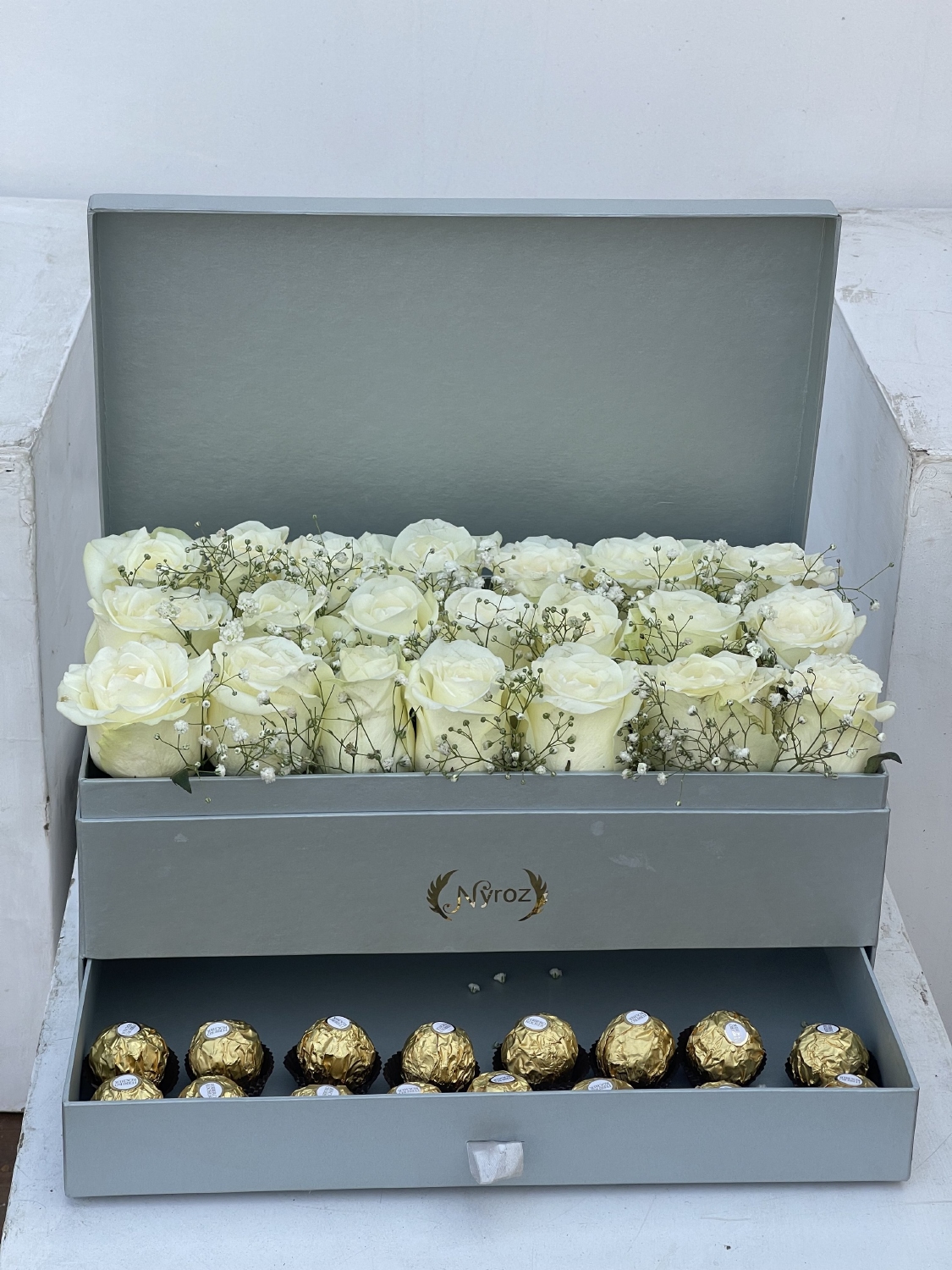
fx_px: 2347
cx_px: 476
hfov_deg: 22.9
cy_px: 635
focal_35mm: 64
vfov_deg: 30.3
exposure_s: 1/270
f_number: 2.2
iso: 20
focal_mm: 7.5
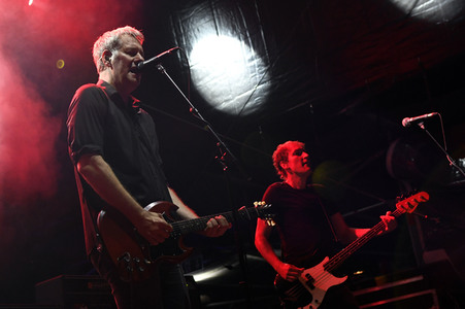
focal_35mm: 60
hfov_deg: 33.4
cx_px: 232
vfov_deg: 22.6
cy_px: 154
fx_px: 774
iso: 1600
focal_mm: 40
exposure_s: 1/500
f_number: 4
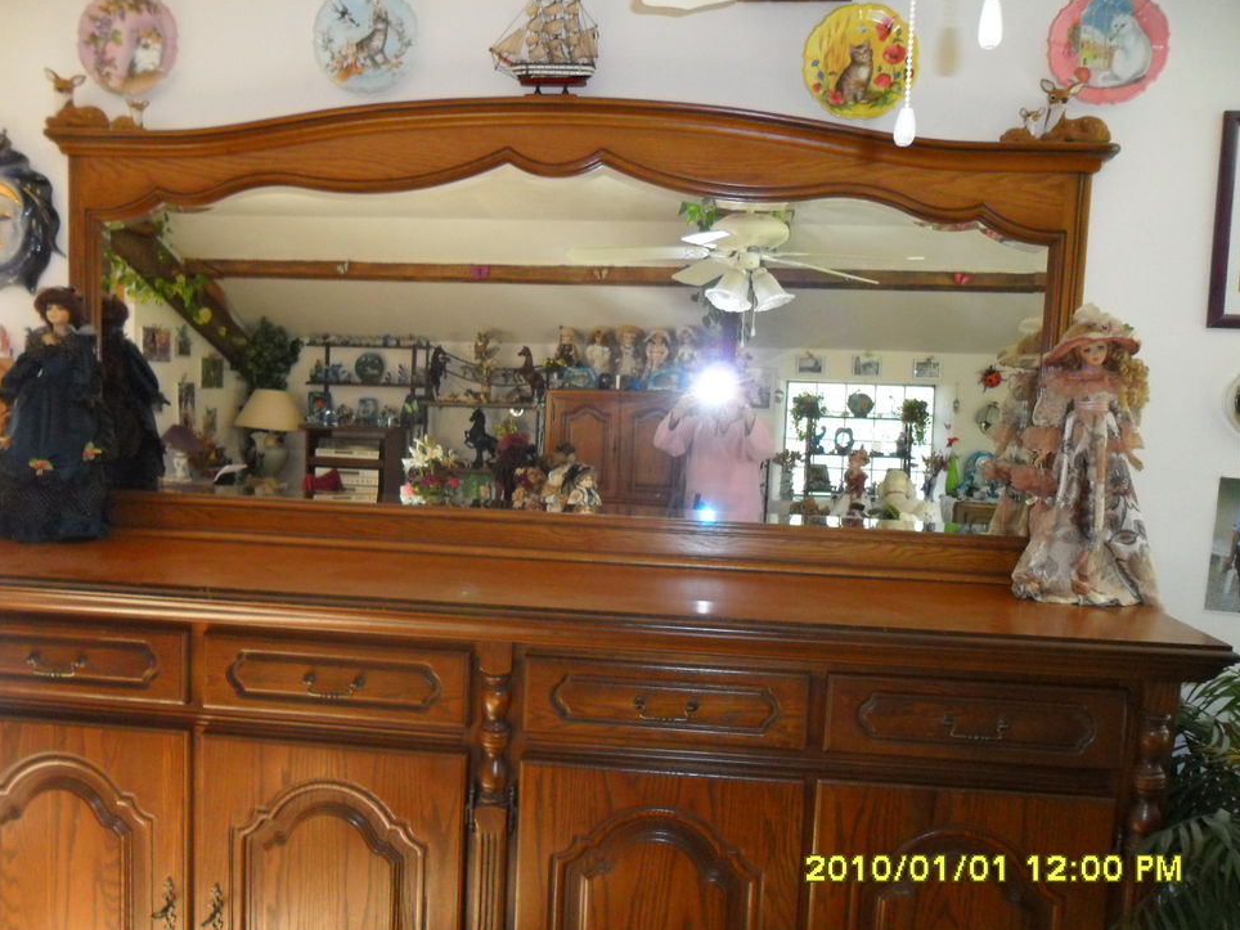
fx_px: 1003
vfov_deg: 49.7
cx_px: 599
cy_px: 479
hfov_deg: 63.4
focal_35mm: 28
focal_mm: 4.9
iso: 240
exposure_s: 1/45
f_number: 3.5
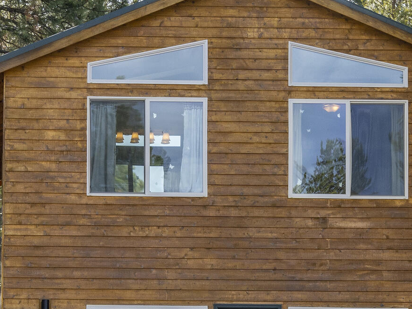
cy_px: 303
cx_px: 206
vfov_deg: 5.1
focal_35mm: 292
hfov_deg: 6.8
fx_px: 3471
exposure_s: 1/100
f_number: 10
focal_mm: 59
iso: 200
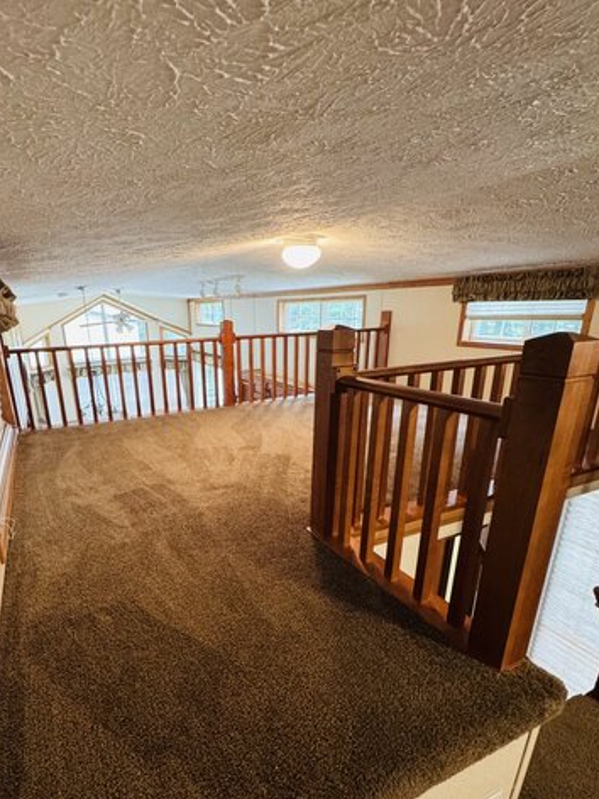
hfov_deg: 67.7
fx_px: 438
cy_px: 460
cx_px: 227
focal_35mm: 19
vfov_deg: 84.1
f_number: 2.2
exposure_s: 1/60
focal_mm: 2.22
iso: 500
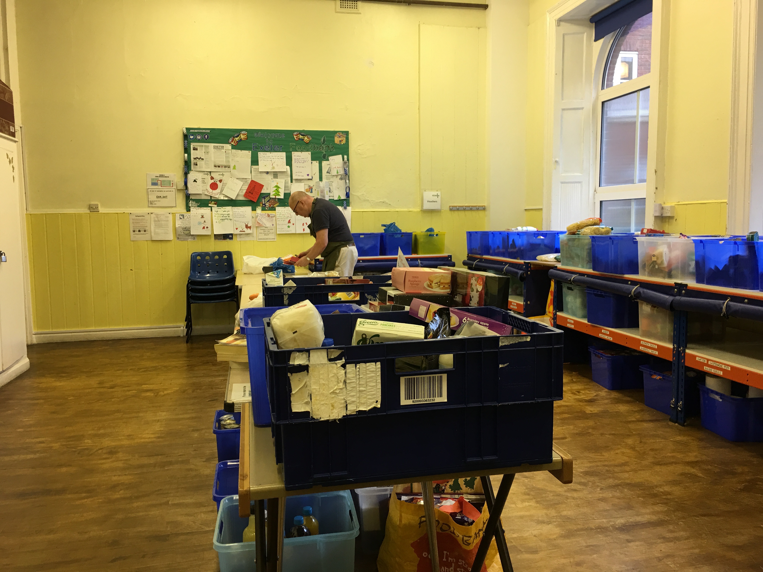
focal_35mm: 29
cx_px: 382
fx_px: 639
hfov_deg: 61.7
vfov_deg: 48.2
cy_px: 286
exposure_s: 1/17
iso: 32
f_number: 2.2
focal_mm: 4.15
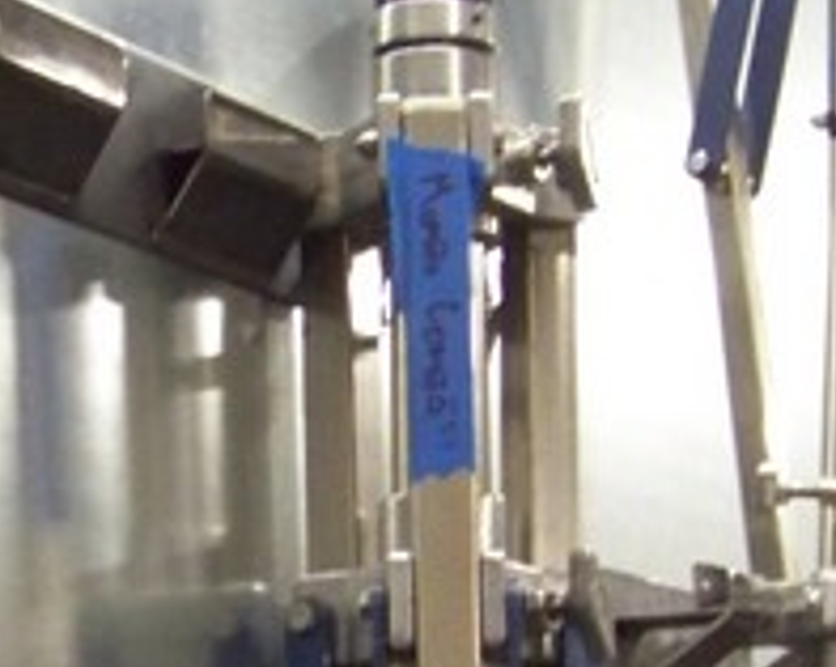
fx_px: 3088
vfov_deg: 12.2
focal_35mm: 125
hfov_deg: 15.4
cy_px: 584
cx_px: 365
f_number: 2.8
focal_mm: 5.85
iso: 400
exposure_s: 1/25
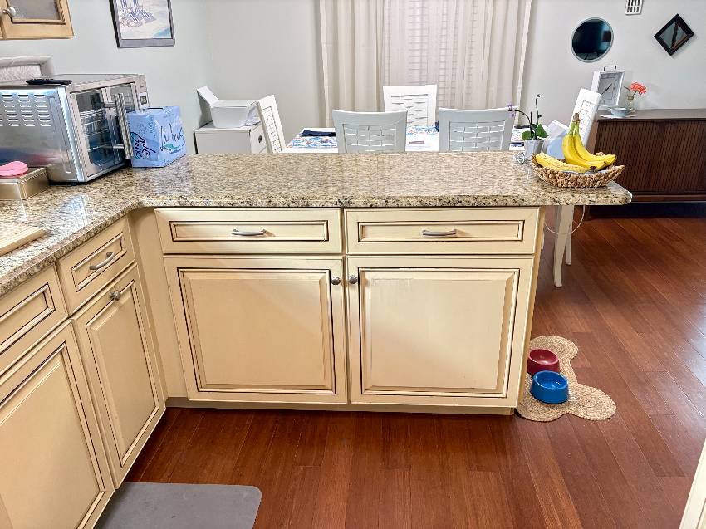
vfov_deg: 53.0
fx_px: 530
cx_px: 353
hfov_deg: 67.3
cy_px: 264
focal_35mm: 26
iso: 200
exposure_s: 1/60
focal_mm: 5.96
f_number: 1.6
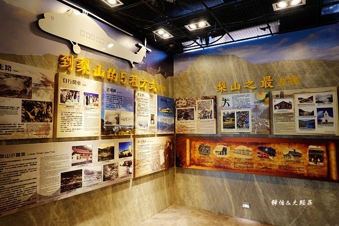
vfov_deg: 53.1
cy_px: 113
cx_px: 170
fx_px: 226
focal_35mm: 24
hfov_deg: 73.8
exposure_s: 1/30
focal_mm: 9
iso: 400
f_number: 2.8
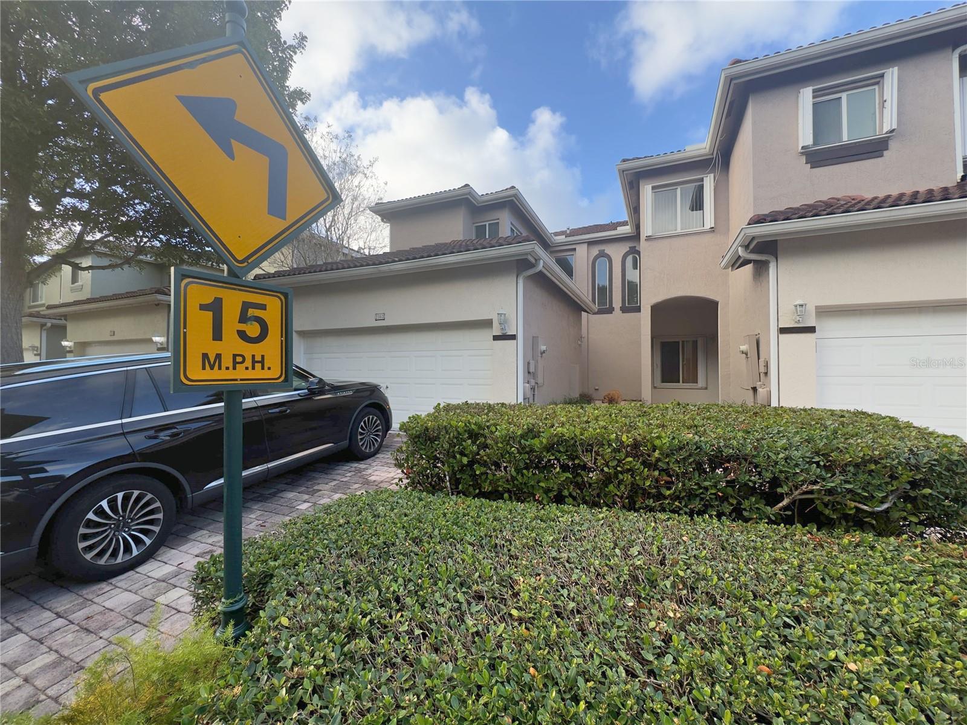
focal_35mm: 14
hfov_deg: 102.1
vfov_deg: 85.7
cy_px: 362
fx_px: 391
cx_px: 484
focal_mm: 2.22
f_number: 2.2
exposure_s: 1/177
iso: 40
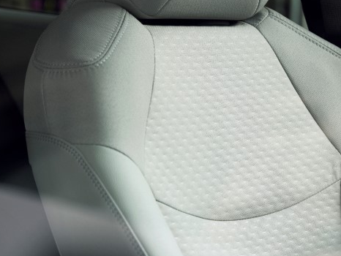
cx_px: 270
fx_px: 1380
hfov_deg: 14.0
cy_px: 79
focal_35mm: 140
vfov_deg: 10.6
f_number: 4
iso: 100
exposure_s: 1/60
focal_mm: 64
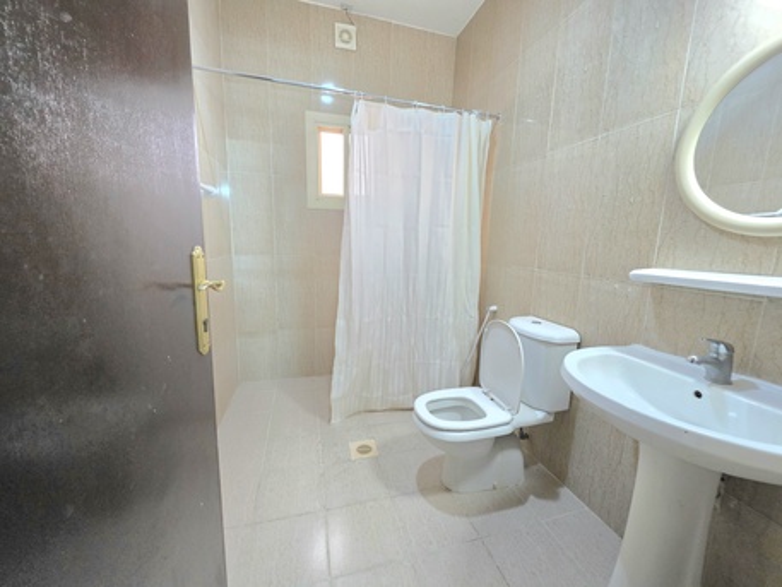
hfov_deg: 106.2
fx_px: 294
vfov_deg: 89.9
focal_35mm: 13
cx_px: 391
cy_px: 294
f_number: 1.9
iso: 640
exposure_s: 1/50.3
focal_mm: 2.2
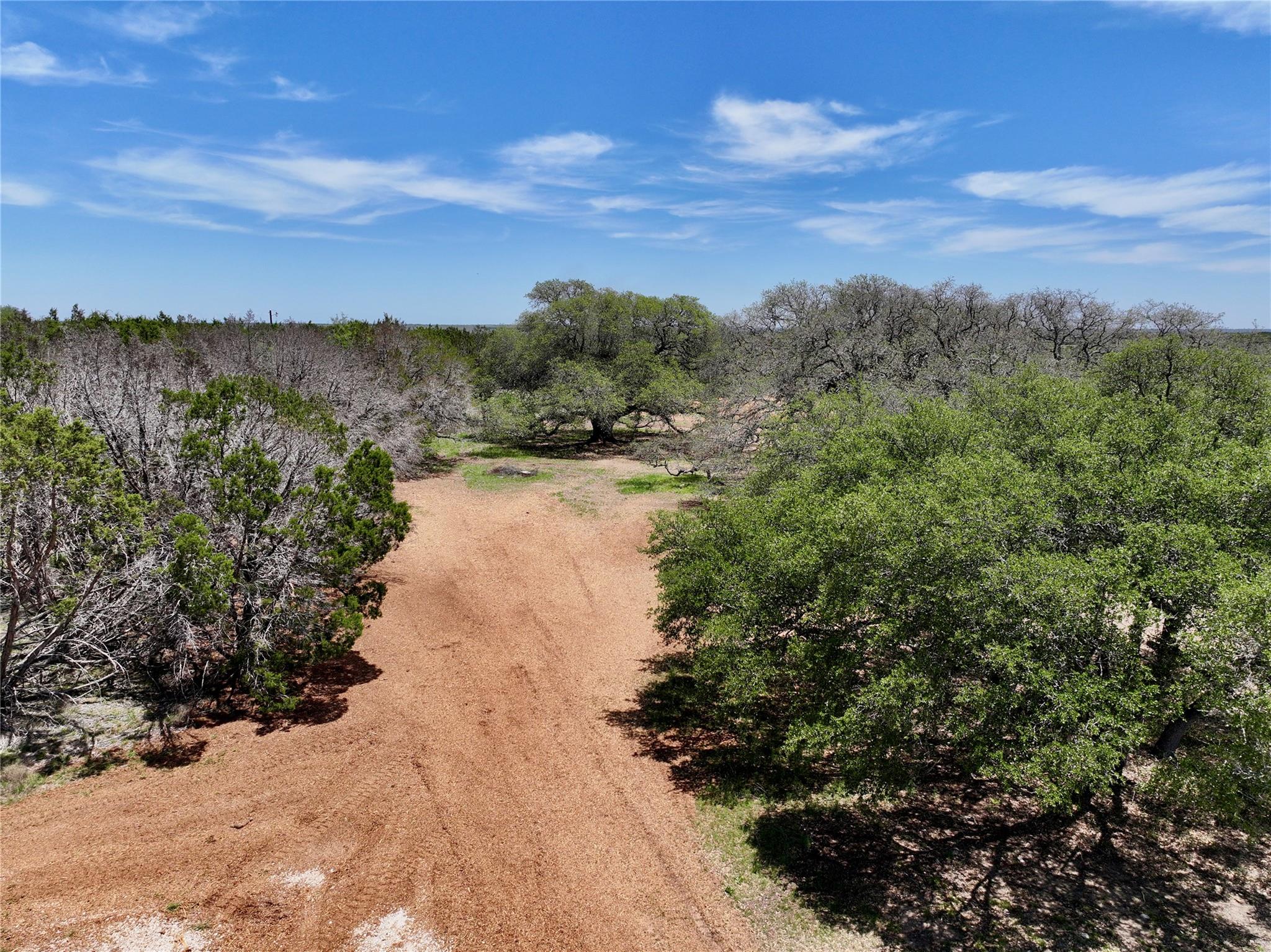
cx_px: 636
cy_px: 476
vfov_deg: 56.8
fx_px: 881
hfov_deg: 71.6
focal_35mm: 24
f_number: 2.8
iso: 100
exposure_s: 1/160
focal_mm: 12.29
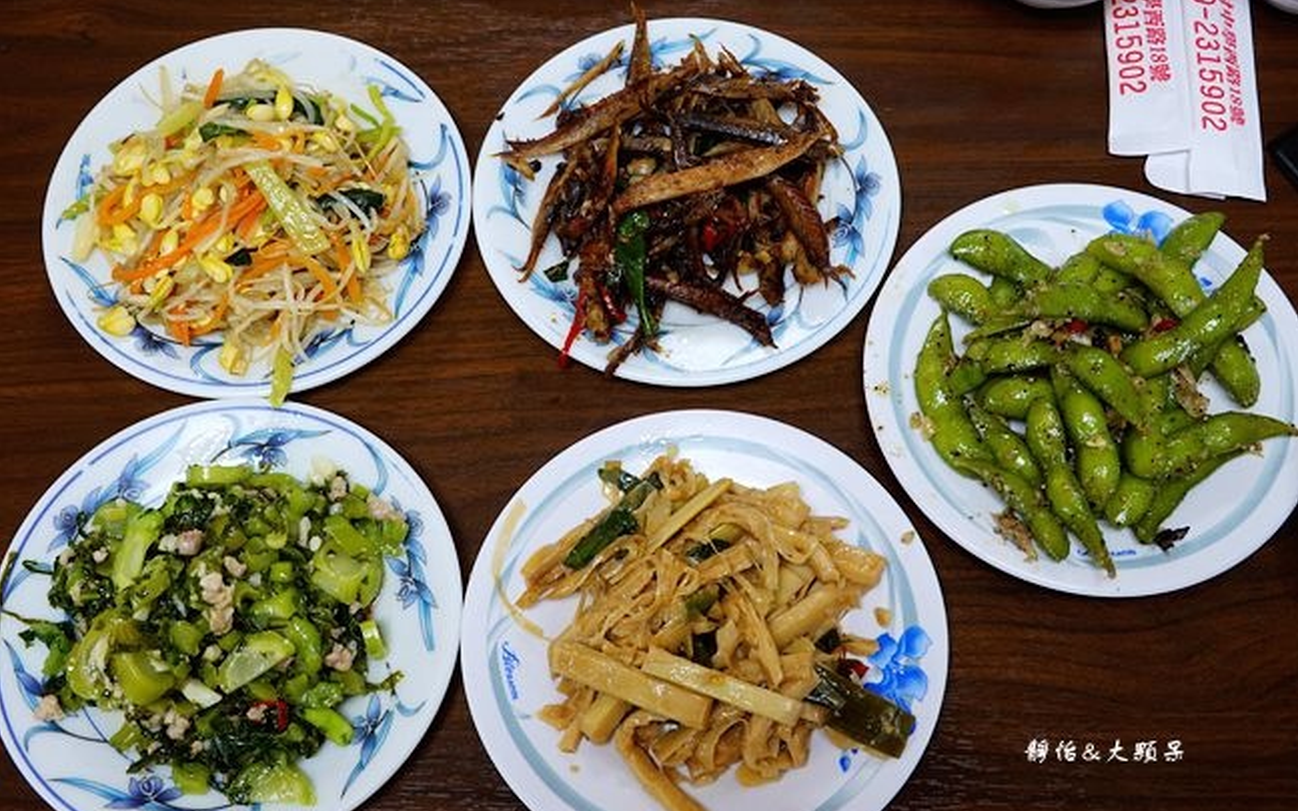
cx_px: 649
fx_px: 1592
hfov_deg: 44.4
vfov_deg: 28.6
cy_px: 428
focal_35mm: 45
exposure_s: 1/50
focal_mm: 16.21
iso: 400
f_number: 4
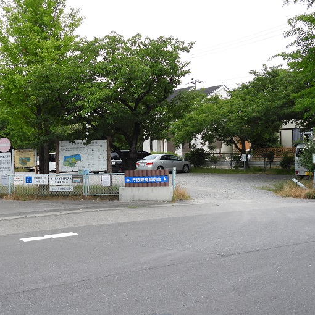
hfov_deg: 39.7
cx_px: 114
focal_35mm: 42
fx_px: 432
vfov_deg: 40.0
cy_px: 155
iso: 100
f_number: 3.2
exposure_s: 1/800
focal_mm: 6.2
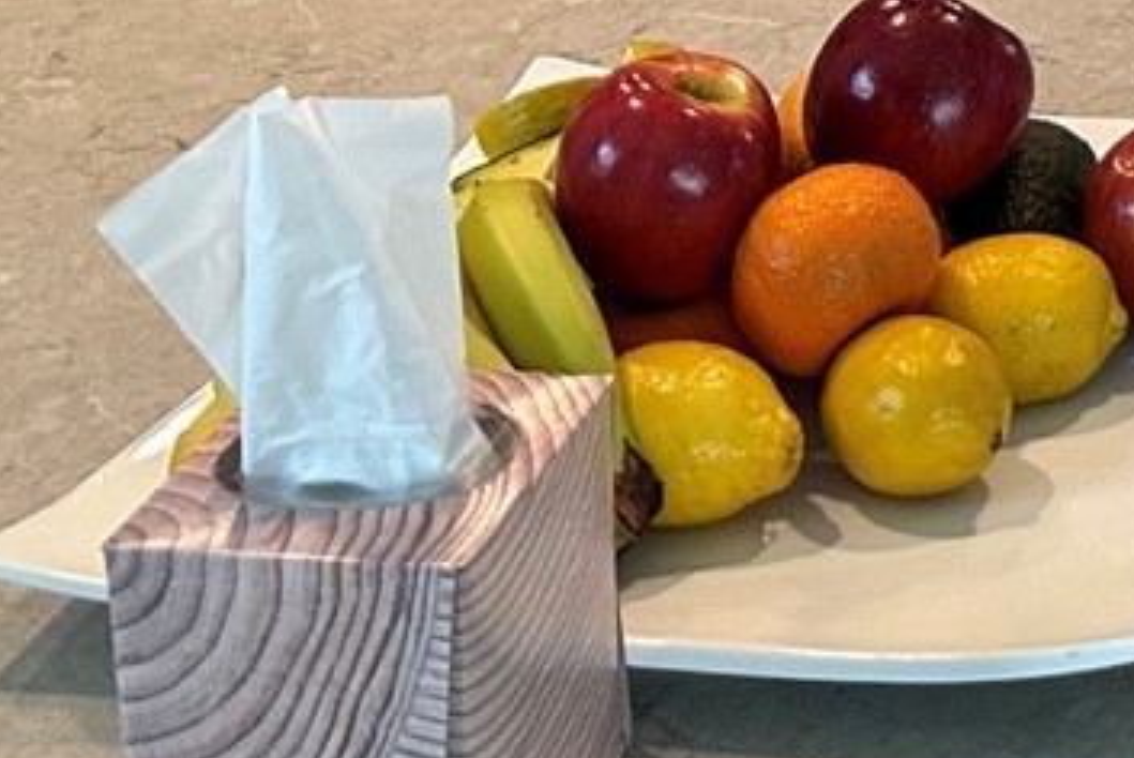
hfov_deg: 16.3
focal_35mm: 113
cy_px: -928
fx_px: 3562
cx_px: 1773
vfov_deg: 10.7
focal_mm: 6.86
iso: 200
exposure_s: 1/60
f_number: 1.78
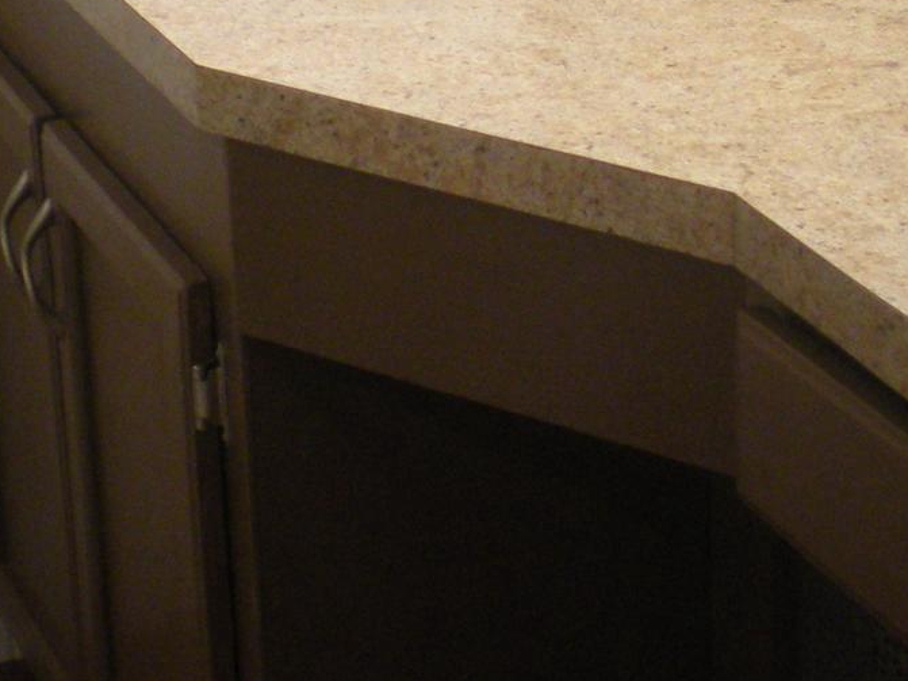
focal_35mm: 116
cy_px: 45
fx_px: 3042
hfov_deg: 17.0
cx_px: 424
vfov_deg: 12.6
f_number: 3.1
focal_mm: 6.3
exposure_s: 1/30.3
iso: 200
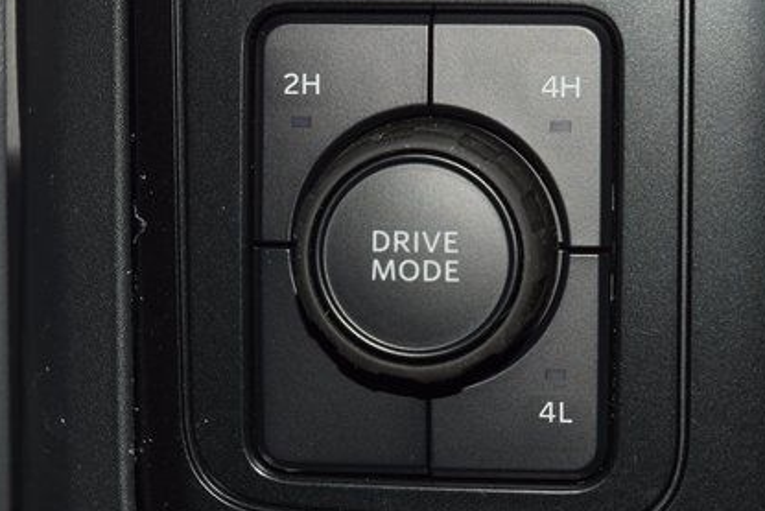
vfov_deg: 8.5
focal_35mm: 162
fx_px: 3444
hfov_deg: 12.7
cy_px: 246
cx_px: 407
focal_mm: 70
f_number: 8
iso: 100
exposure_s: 1/125
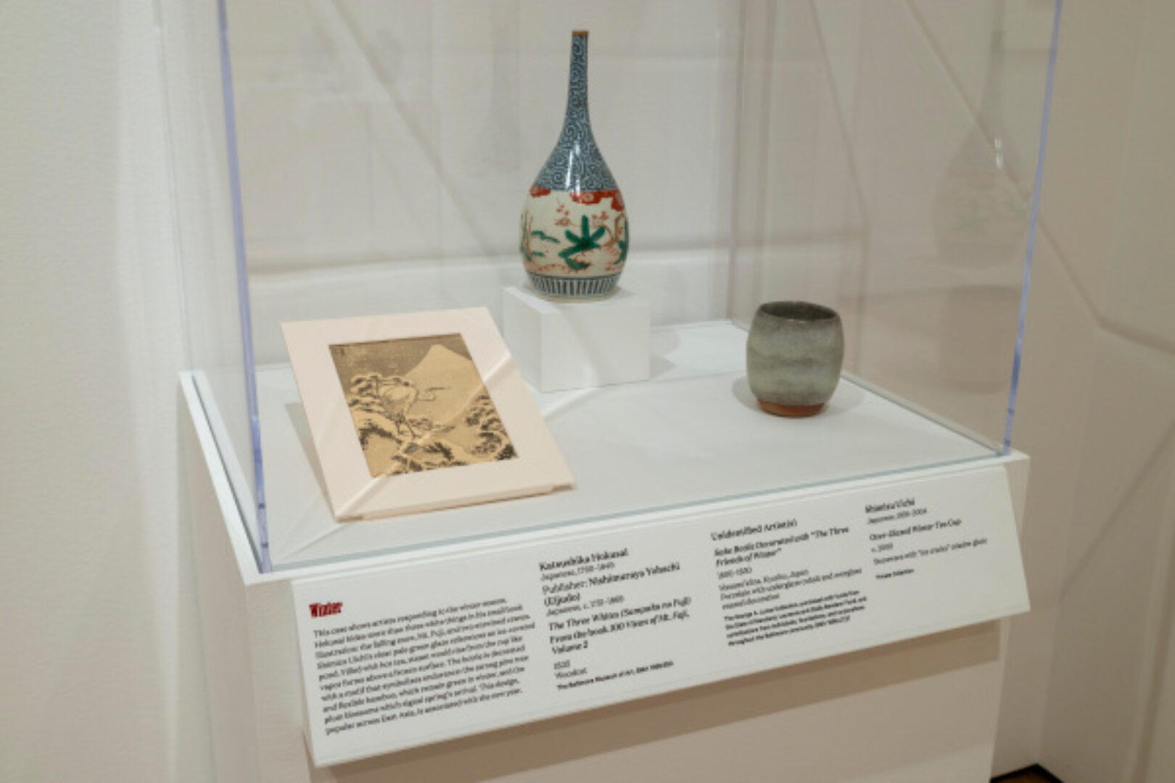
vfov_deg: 35.1
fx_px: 1240
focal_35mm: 38
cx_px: 588
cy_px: 392
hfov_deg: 50.7
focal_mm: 38
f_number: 8
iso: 400
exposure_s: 1/4
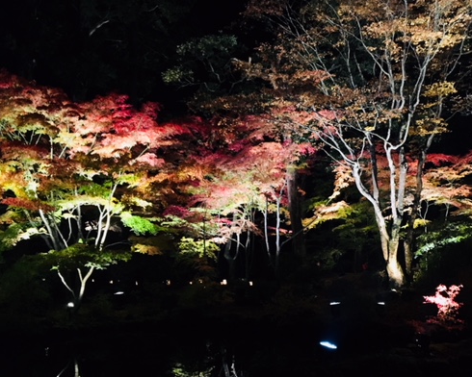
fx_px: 517
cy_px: 215
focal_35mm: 37
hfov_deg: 48.7
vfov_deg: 40.0
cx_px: 291
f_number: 2.2
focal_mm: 4.15
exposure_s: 1/15
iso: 400
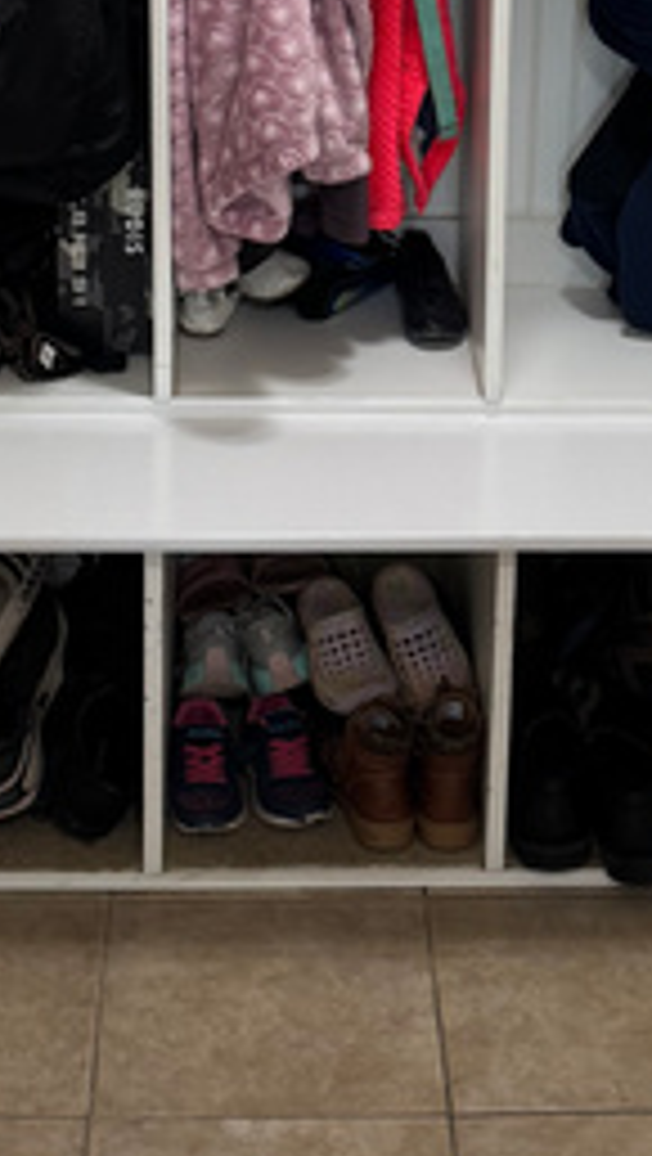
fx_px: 2392
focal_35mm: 78
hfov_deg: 15.5
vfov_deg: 26.1
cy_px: 72
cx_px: 360
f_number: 1.78
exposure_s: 1/60
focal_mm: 6.76
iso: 200
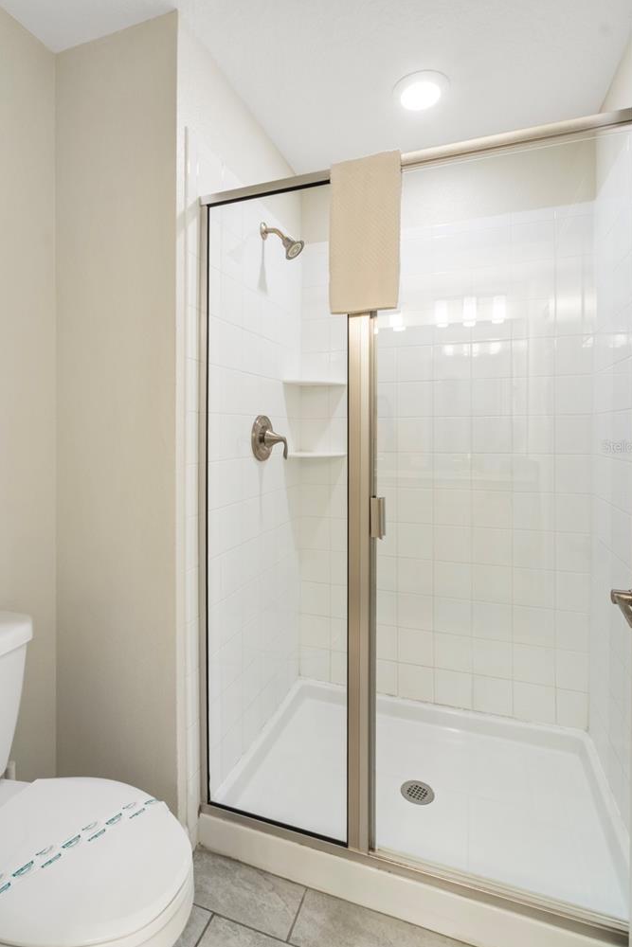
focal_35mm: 18
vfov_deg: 89.9
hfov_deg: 67.3
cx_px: 287
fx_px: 474
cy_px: 446
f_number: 13
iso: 320
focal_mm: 10
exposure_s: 1/1.67
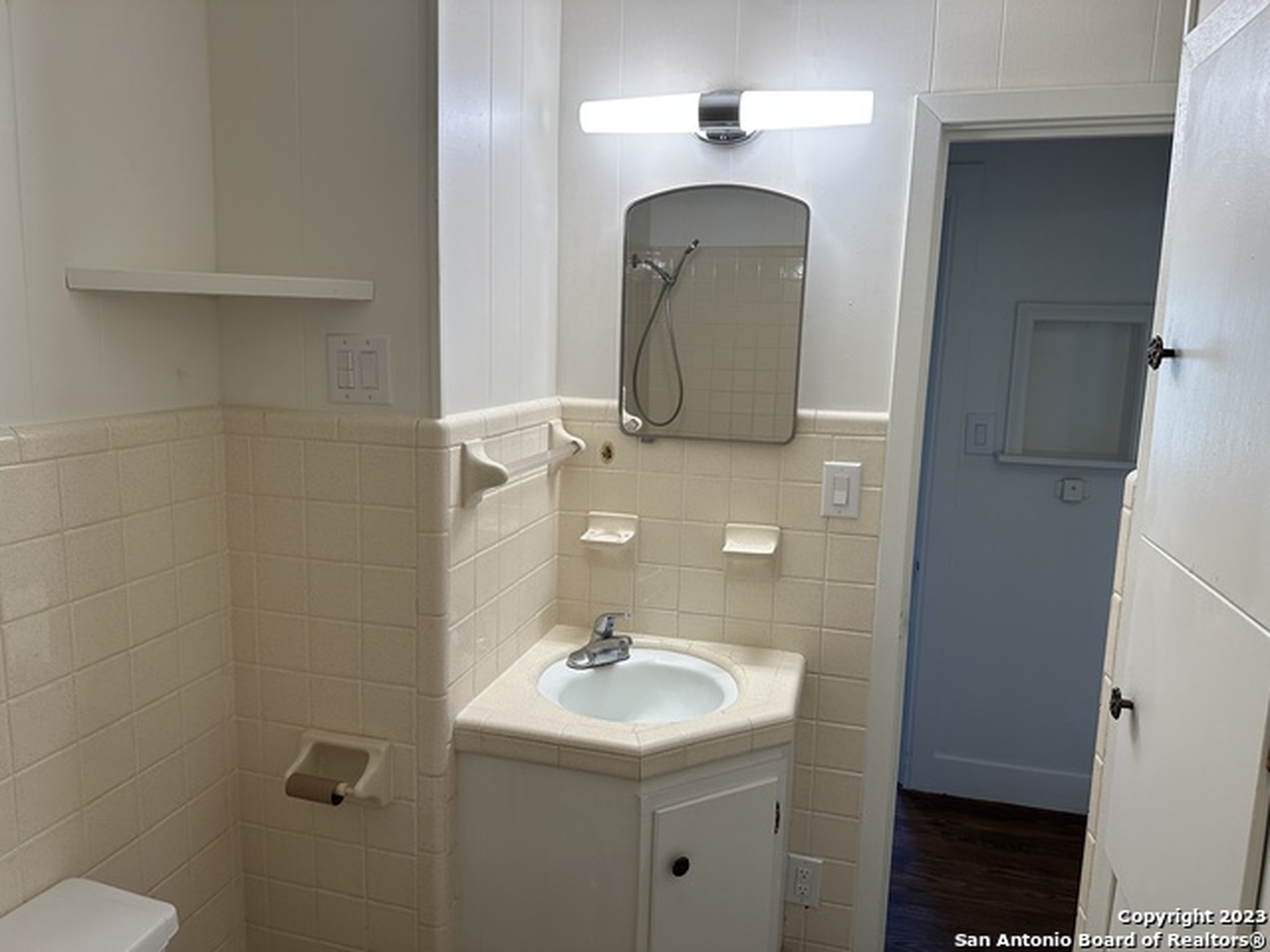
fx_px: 881
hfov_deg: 71.6
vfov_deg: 56.8
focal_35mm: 24
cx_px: 635
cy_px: 476
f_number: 1.78
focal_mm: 6.86
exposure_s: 1/120
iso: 125
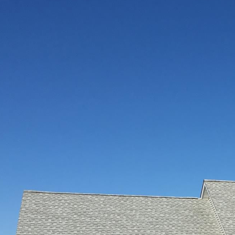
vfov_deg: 20.6
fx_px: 614
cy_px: 259
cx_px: 296
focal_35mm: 80
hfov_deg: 20.1
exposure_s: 1/2849
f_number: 2.2
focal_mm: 4.15
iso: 25
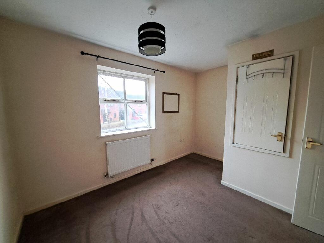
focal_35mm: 13
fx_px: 122
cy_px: 122
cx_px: 162
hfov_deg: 106.2
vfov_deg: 89.9
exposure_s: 1/33
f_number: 2.2
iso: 200
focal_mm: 1.74
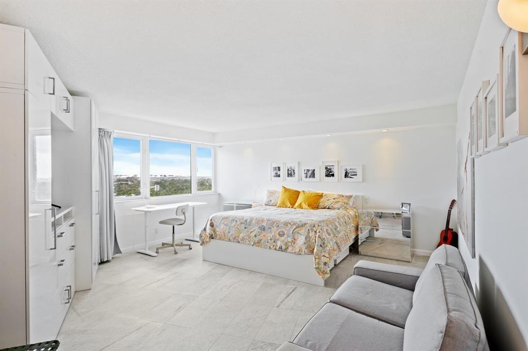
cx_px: 264
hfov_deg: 87.0
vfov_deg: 64.5
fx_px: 278
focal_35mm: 19
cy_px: 176
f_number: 8
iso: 200
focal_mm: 19
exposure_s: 1/10
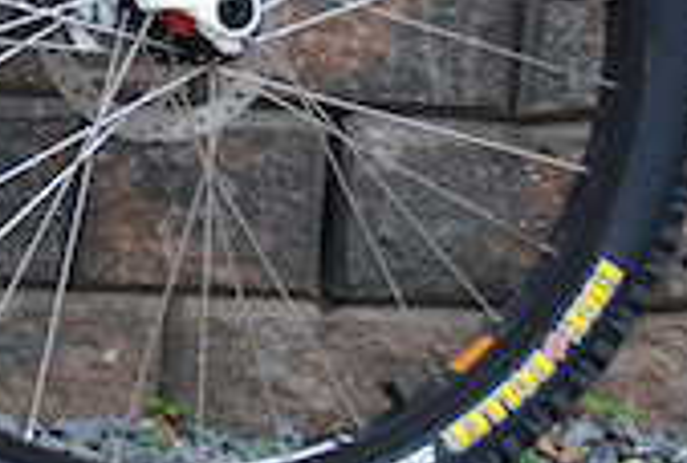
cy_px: -250
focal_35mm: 248
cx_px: -715
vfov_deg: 5.5
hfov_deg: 7.9
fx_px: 4757
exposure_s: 1/80
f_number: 4.5
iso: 200
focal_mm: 35
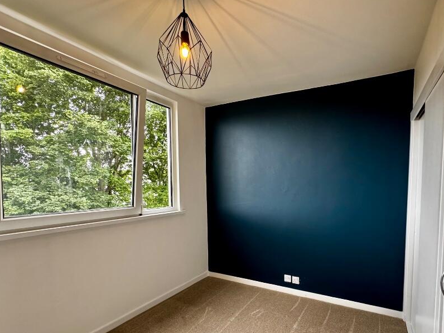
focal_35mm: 18
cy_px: 201
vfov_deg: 70.8
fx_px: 231
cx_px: 247
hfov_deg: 87.4
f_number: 2.2
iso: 320
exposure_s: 1/99
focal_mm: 2.22
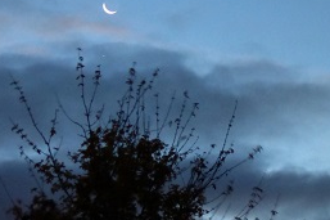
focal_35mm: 189
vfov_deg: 7.2
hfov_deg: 10.9
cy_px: 211
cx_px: 114
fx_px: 1731
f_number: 4.6
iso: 800
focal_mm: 15.15
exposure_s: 1/4
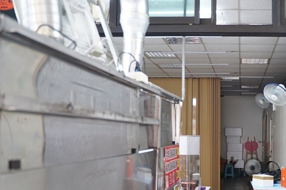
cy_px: 148
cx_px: 234
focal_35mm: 49
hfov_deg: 38.7
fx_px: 389
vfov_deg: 27.0
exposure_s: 1/60
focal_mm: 28
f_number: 2.8
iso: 1000
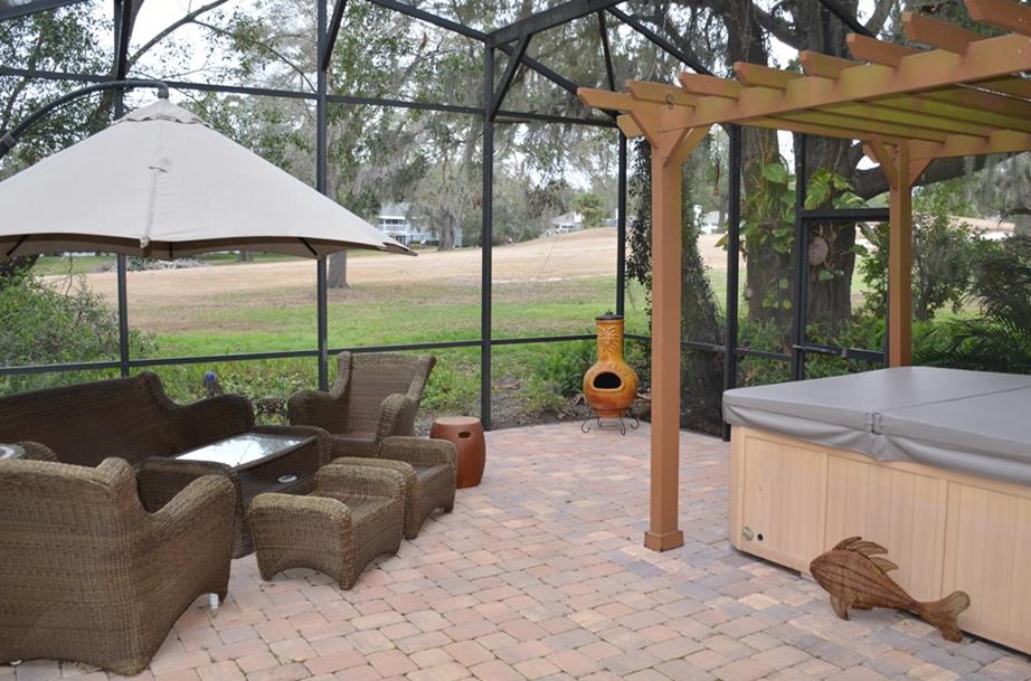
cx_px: 545
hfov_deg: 62.0
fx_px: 857
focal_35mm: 30
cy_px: 320
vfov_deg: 43.3
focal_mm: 18
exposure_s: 1/100
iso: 400
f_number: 3.5
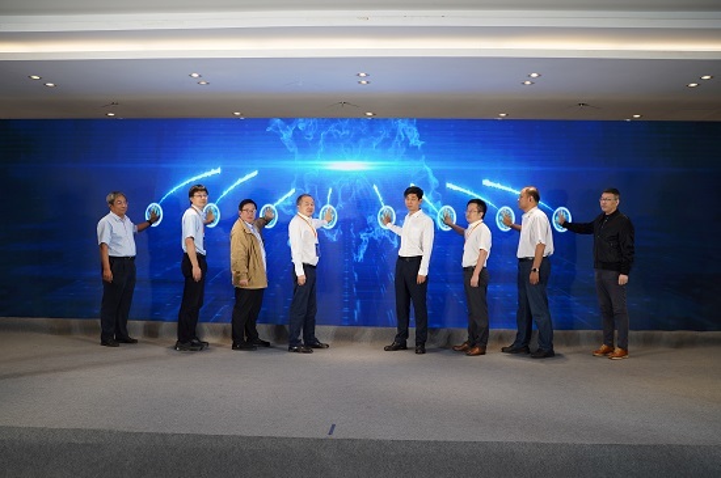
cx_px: 360
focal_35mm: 31
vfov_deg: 42.2
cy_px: 239
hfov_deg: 60.4
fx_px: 620
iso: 400
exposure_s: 1/160
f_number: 4
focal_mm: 31
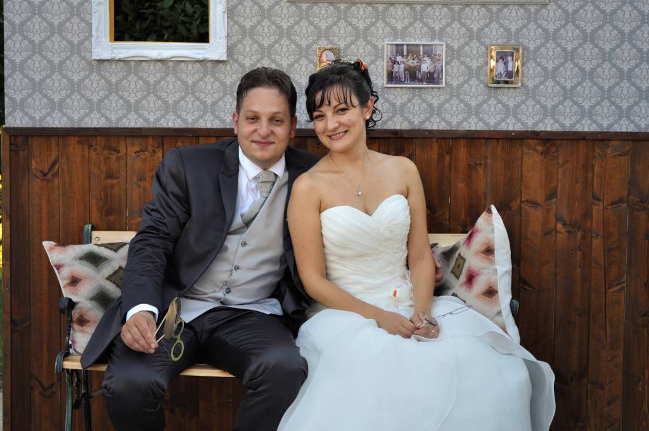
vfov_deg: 17.4
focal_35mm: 78
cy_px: 216
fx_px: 1404
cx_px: 324
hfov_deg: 26.0
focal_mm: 52
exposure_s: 1/160
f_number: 6.3
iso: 400
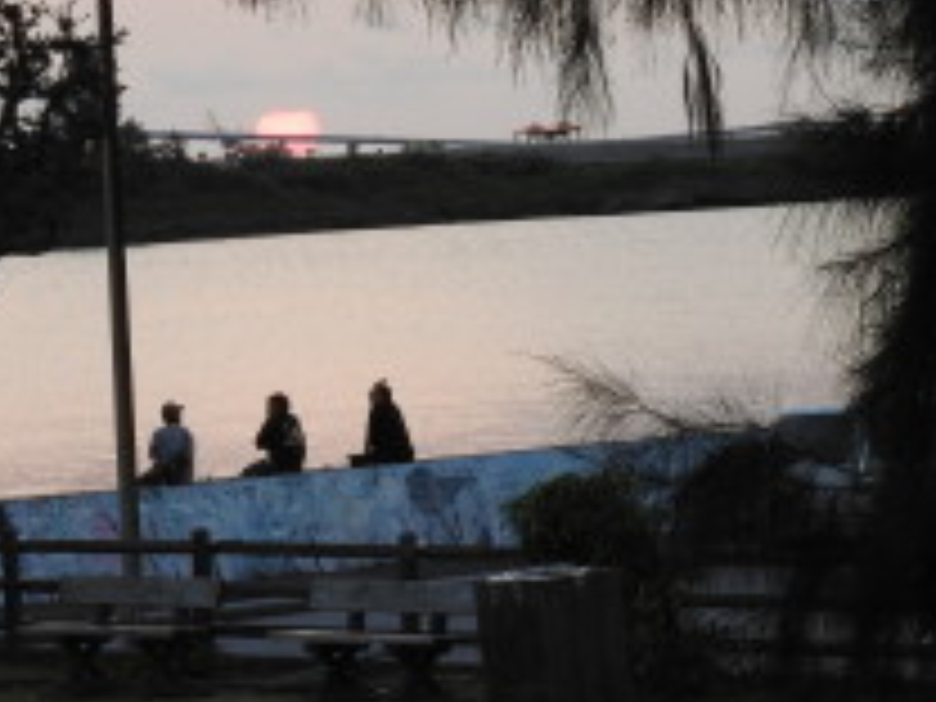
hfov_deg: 8.2
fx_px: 6489
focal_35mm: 240
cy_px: 130
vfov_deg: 6.2
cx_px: 297
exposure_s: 1/60
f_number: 5
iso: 180
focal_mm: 22.4
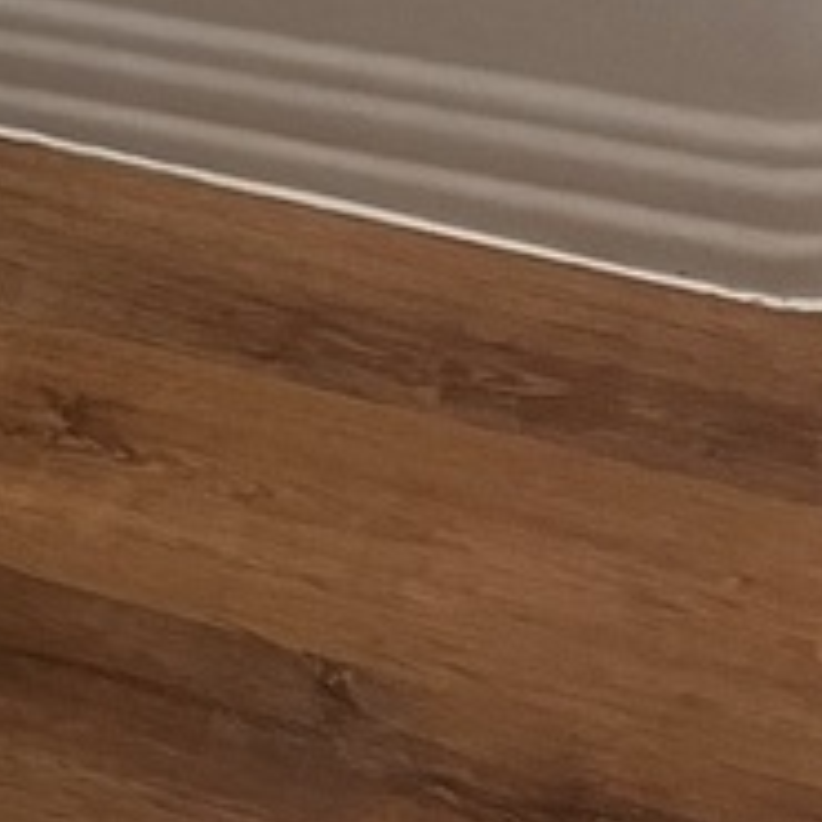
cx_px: -875
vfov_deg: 11.3
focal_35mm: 134
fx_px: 3600
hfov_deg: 11.6
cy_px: -1026
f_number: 1.6
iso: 160
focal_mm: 5.1
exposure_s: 1/60
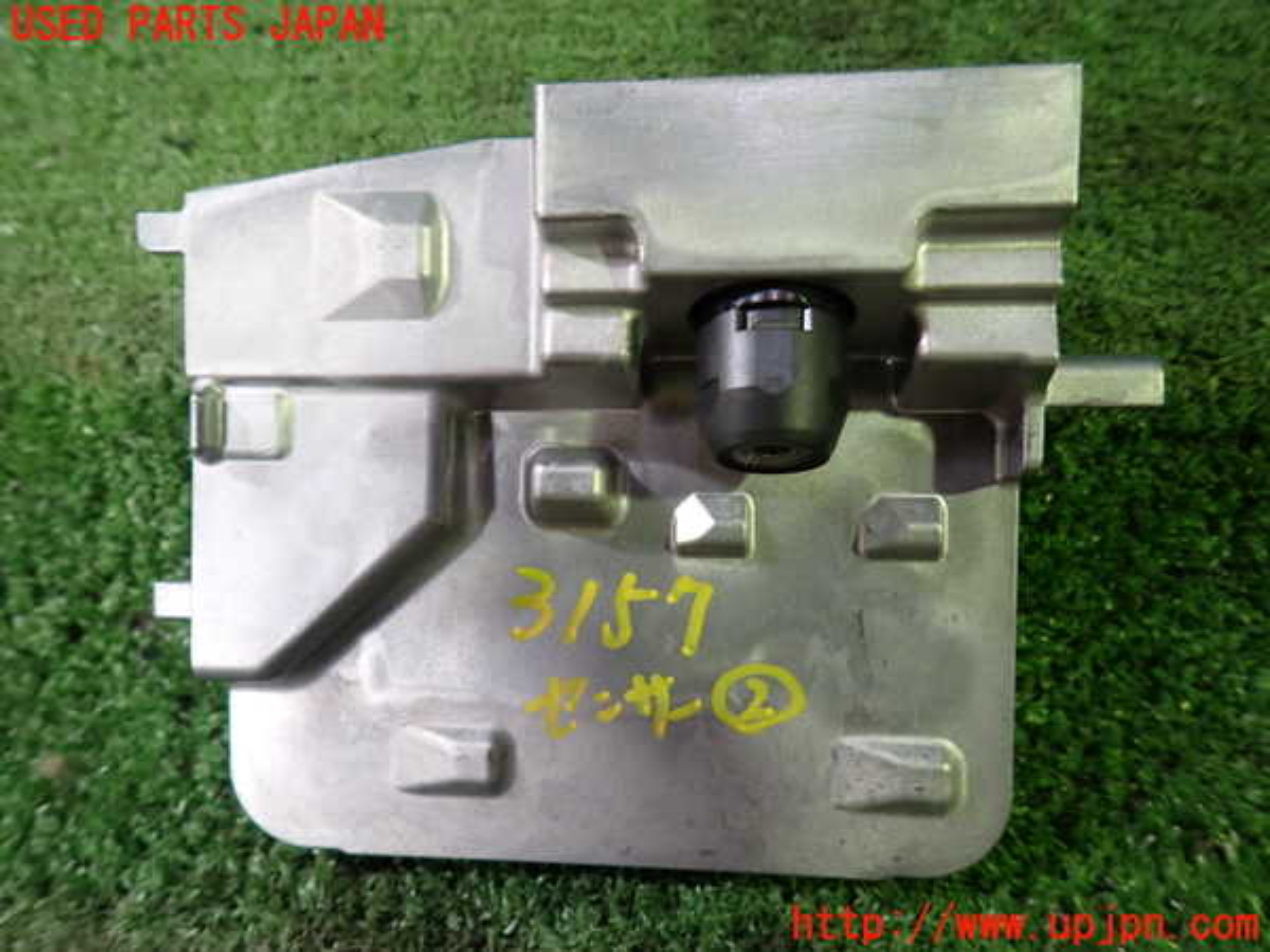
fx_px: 917
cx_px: 635
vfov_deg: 54.9
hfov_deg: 69.4
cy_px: 476
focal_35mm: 25
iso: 200
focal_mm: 4.5
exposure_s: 1/40
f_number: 2
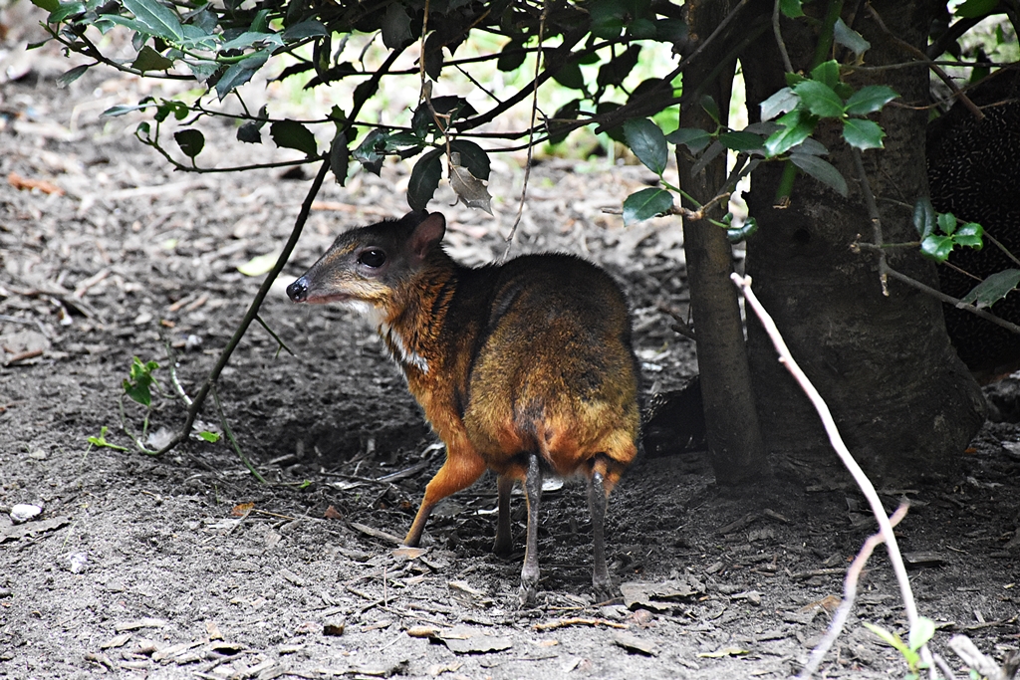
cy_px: 340
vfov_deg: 6.5
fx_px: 5950
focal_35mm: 210
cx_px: 510
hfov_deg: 9.8
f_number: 5.6
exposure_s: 1/125
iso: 4500
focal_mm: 140
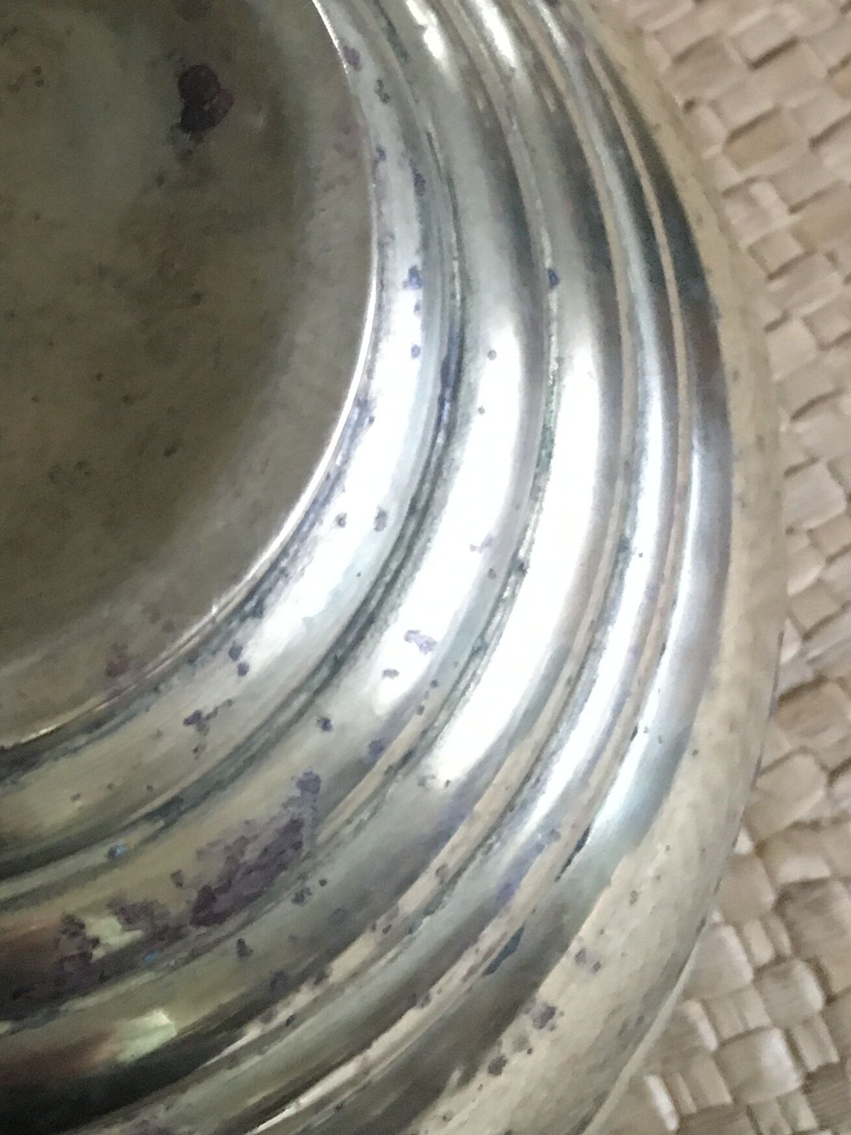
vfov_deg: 28.5
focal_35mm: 67
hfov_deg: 20.8
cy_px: 257
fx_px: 2196
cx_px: -99
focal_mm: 4.15
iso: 400
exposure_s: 1/17
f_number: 2.2
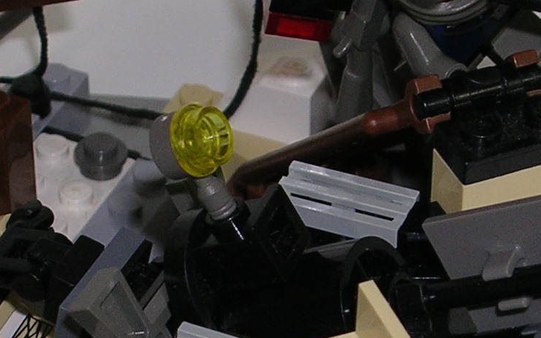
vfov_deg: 7.5
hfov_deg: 12.0
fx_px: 2580
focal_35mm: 175
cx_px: 286
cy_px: 263
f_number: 3.4
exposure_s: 1/60.1
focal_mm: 9.1
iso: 50
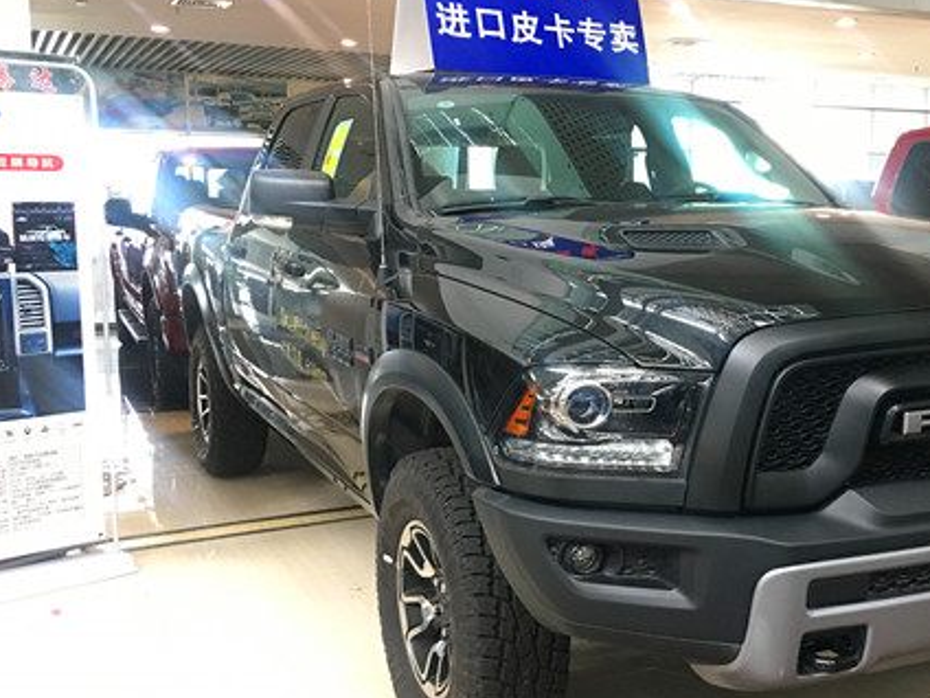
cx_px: 638
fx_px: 1102
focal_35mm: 41
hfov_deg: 44.9
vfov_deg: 35.1
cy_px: 358
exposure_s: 1/17
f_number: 2.2
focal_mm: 4.15
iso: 100
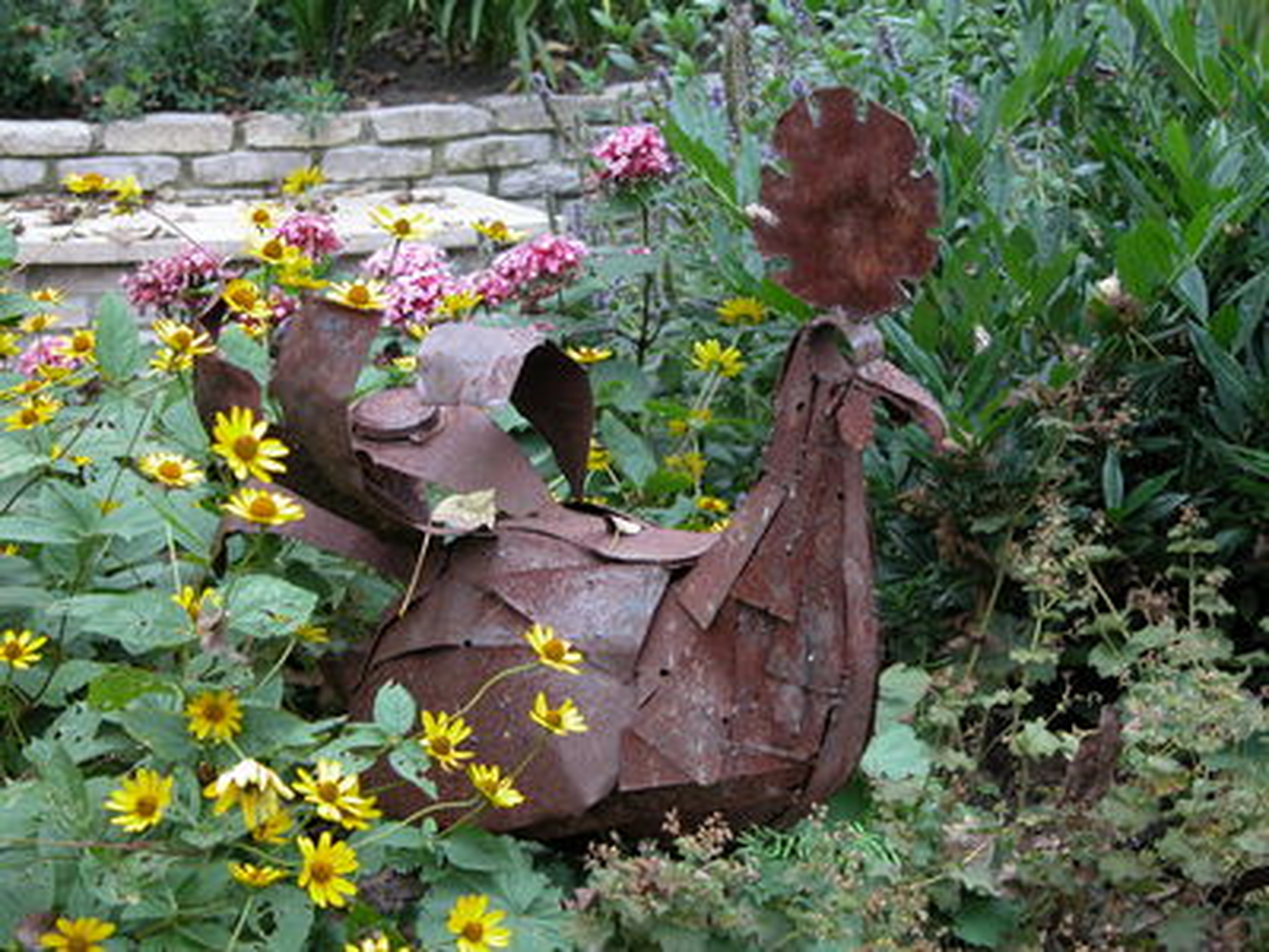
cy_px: 476
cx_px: 634
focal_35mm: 92
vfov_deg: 16.1
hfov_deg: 21.3
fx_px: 3373
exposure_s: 1/8.6
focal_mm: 23.7
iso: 100
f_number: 3.6
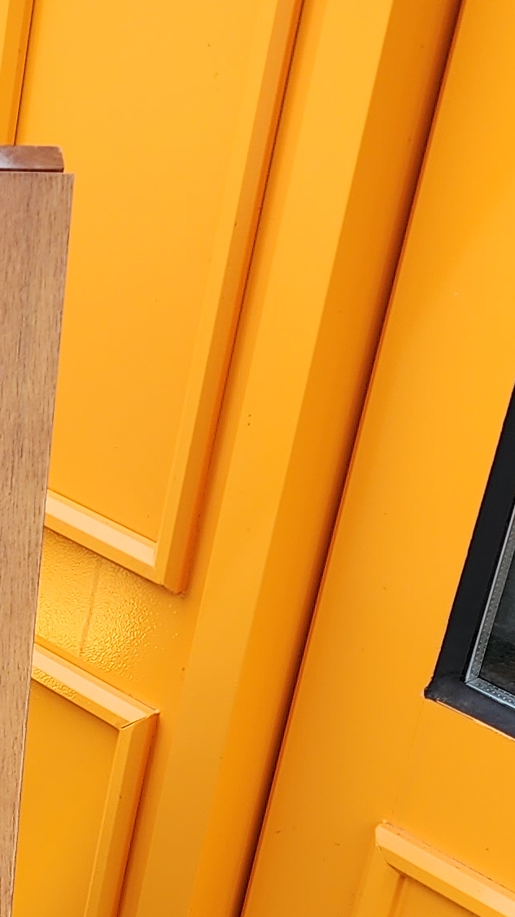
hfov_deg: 12.6
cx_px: -360
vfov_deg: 23.4
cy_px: 807
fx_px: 2162
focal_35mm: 89
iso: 40
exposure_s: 1/120
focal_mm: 6.4
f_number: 1.8
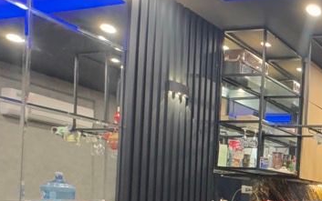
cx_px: 419
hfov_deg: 33.6
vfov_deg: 27.7
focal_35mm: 43
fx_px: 378
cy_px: 214
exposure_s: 1/50
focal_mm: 2.22
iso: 1000
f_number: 2.2
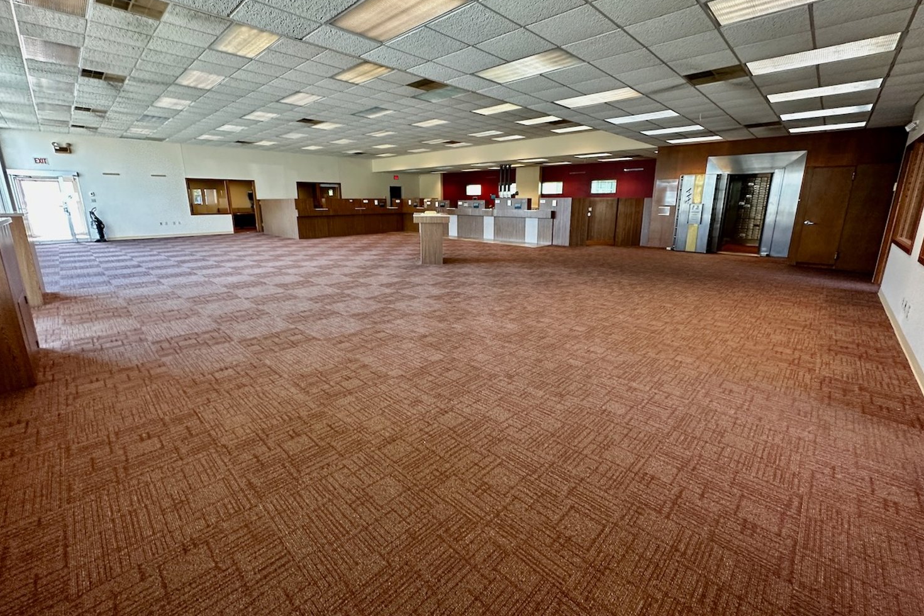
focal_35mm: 15
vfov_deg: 77.2
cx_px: 465
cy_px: 288
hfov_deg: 100.4
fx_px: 385
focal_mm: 2.22
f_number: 2.2
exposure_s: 1/99
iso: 200
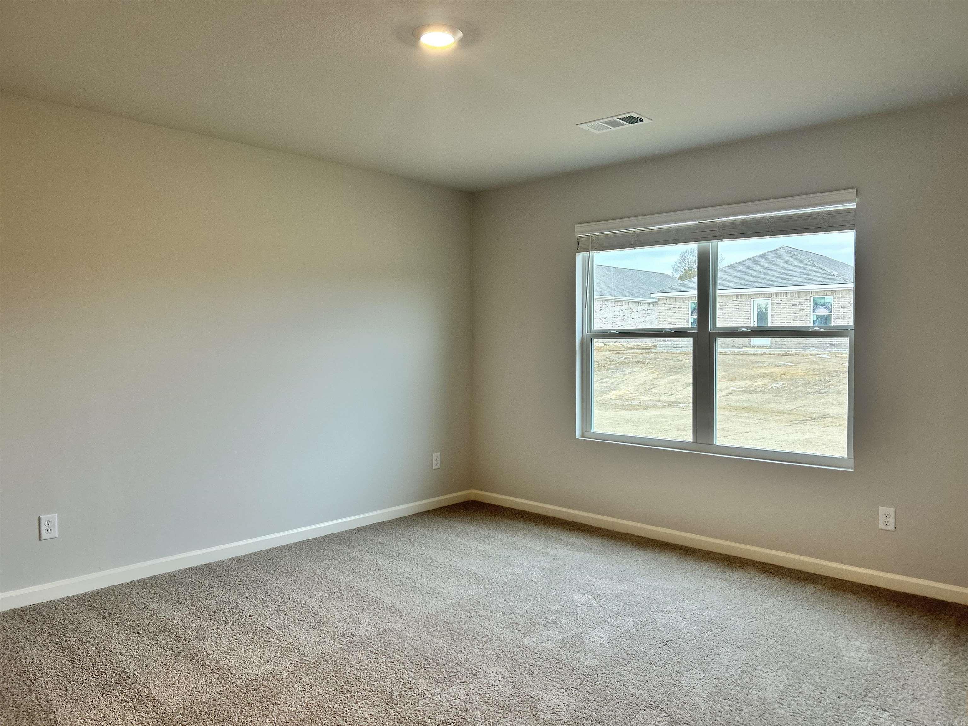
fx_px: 727
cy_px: 363
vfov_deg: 53.1
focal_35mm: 26
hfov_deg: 67.3
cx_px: 484
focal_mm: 5.7
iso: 100
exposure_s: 1/120
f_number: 1.5
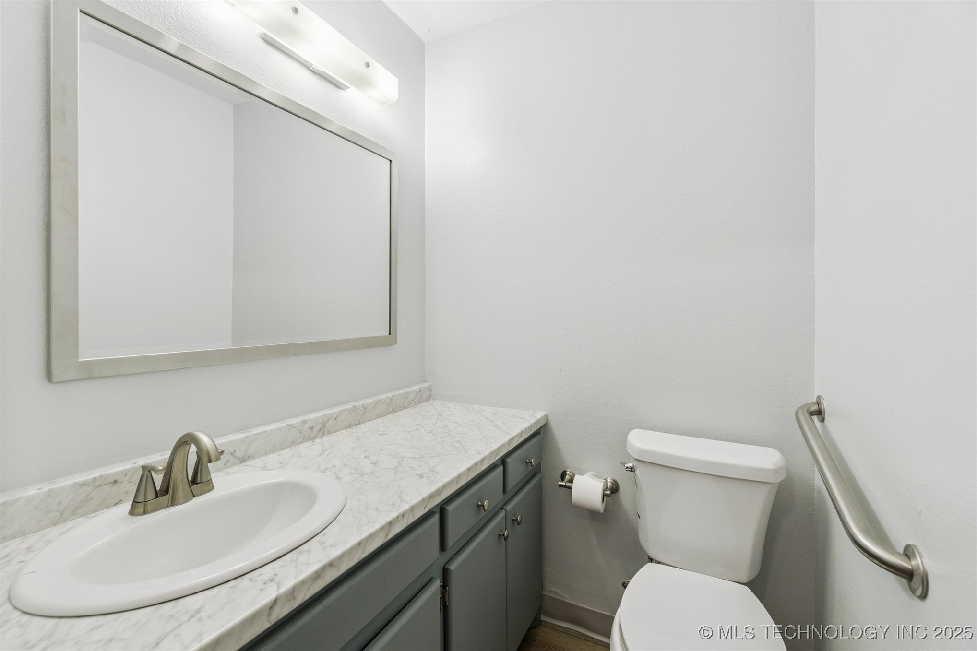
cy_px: 326
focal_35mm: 15
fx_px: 407
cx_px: 488
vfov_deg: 77.3
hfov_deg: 100.4
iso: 200
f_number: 6.3
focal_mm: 10
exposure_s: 1/25
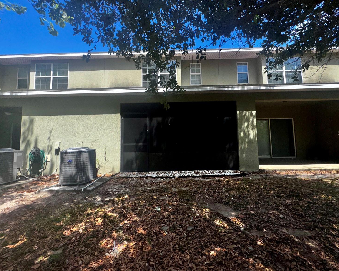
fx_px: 150
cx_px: 173
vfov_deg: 84.0
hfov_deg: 96.8
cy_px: 133
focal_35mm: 15
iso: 32
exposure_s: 1/2985
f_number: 2.2
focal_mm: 2.22
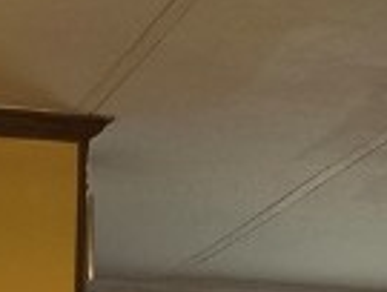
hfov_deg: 11.3
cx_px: 143
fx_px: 1950
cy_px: 799
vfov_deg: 7.7
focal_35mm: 174
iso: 50
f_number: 1.7
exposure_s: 1/60
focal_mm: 6.3
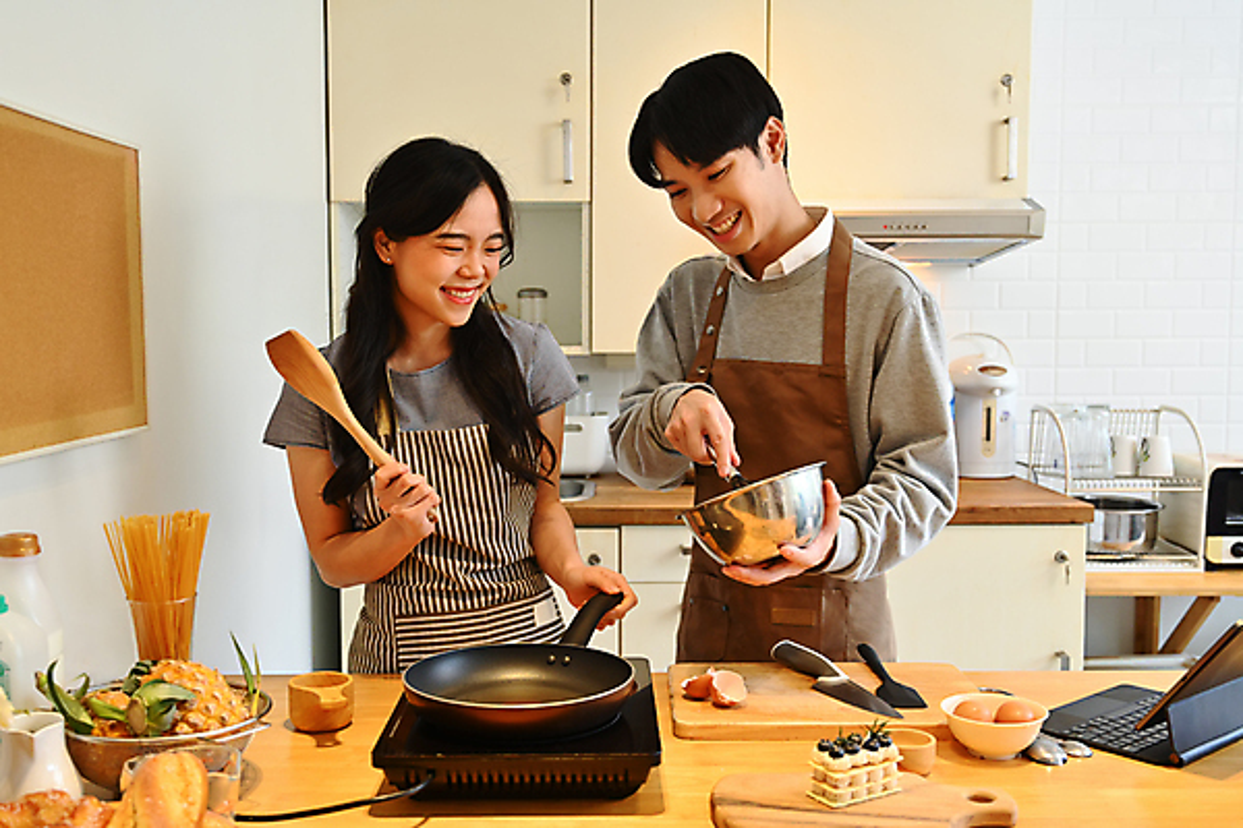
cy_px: 414
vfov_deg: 37.9
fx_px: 1208
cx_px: 622
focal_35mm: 35
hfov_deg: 54.4
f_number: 4
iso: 500
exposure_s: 1/160
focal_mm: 35
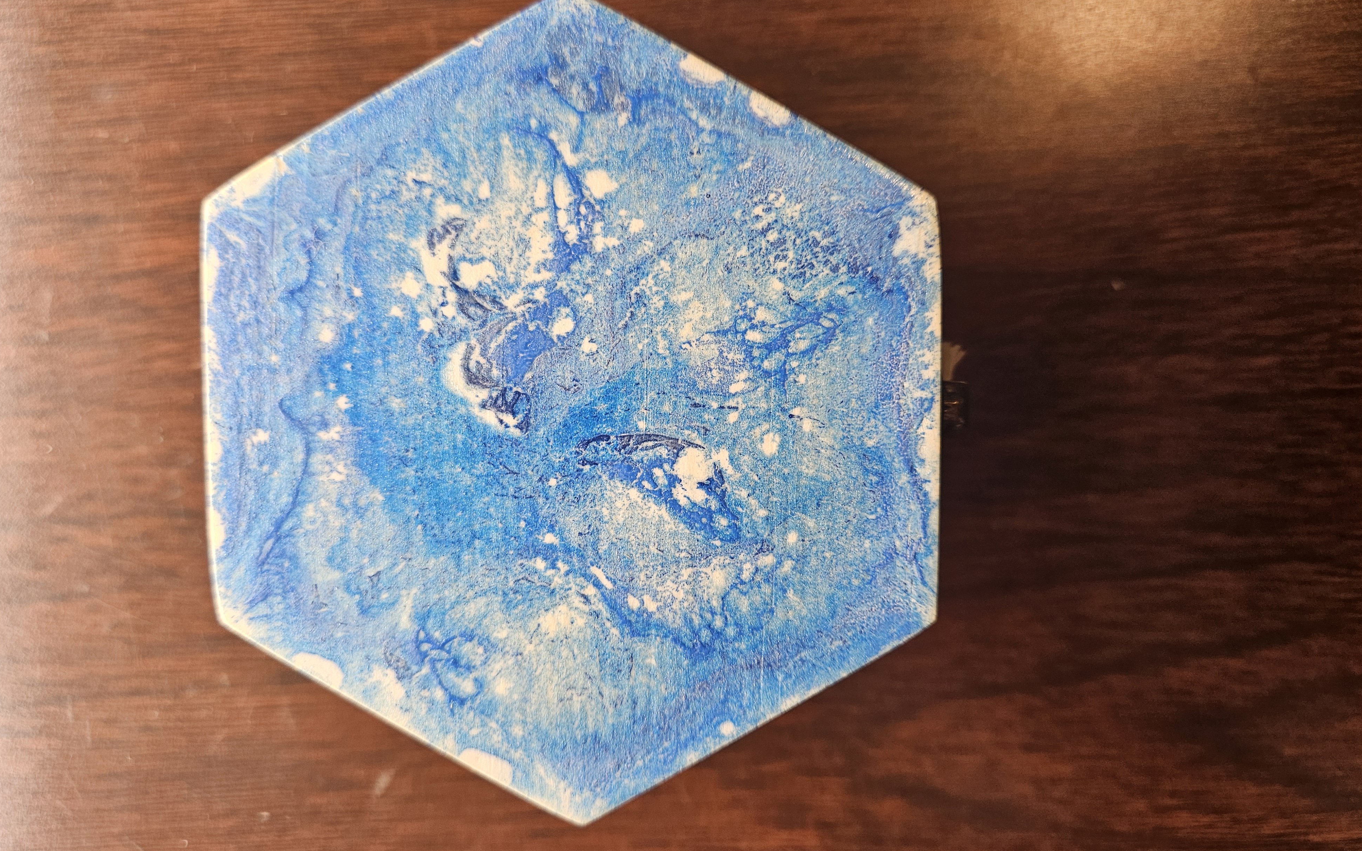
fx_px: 928
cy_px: 413
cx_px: 683
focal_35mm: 25
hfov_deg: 72.5
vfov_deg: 49.3
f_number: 1.8
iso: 125
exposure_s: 1/120
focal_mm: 5.4
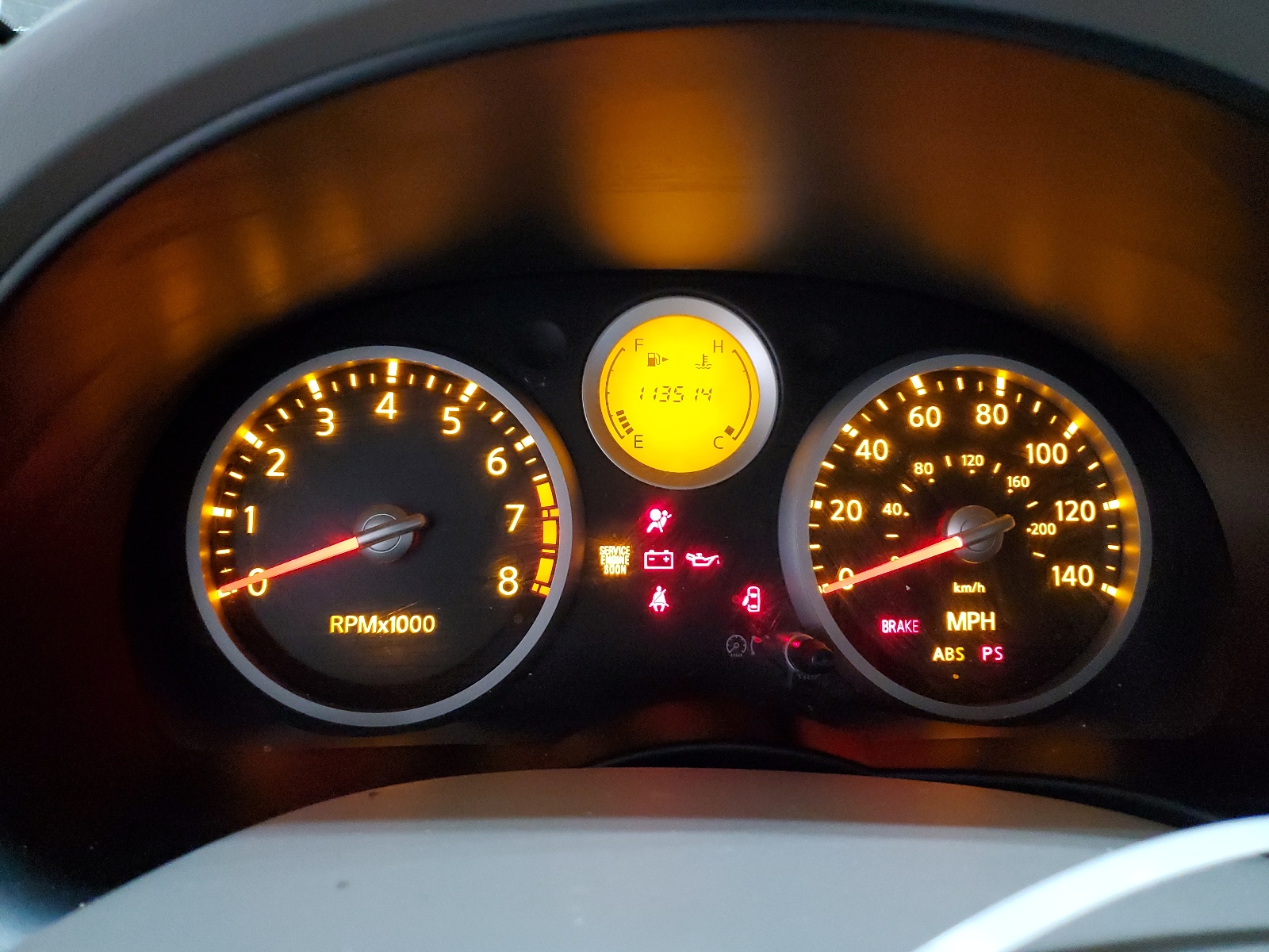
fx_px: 953
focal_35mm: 26
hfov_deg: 67.3
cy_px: 476
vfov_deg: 53.1
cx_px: 634
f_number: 1.5
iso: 418
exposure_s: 1/60.2
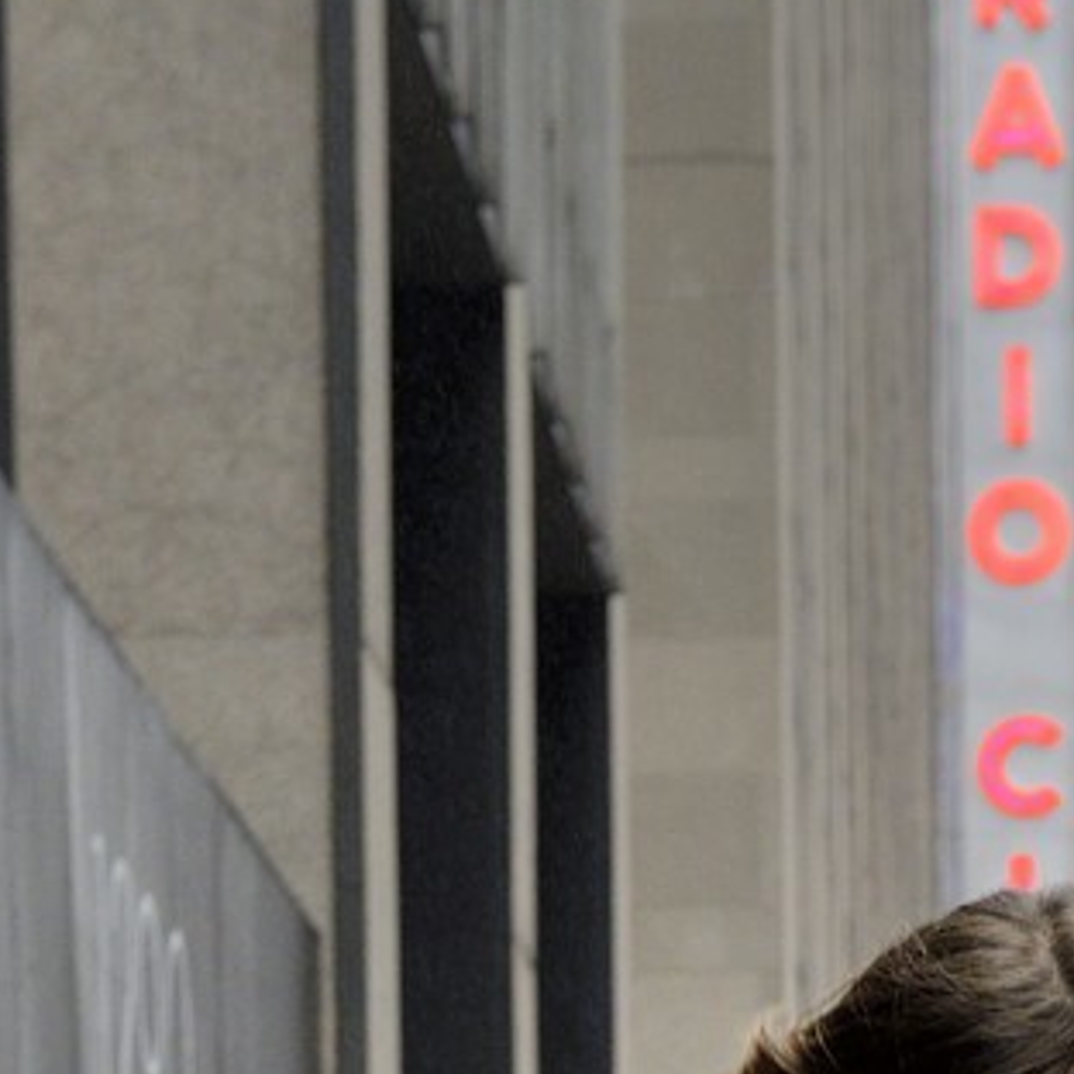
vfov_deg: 7.8
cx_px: 1050
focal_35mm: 209
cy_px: 2540
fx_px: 7336
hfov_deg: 8.3
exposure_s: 1/200
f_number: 5
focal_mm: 48
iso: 800
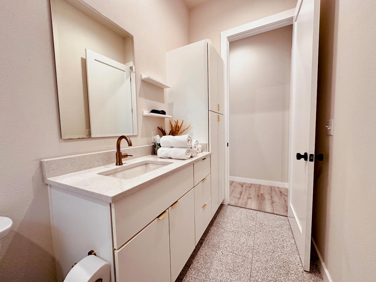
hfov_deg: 102.1
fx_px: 152
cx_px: 188
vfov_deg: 85.7
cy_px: 141
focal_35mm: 14
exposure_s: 1/120
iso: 200
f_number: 2.2
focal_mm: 2.22
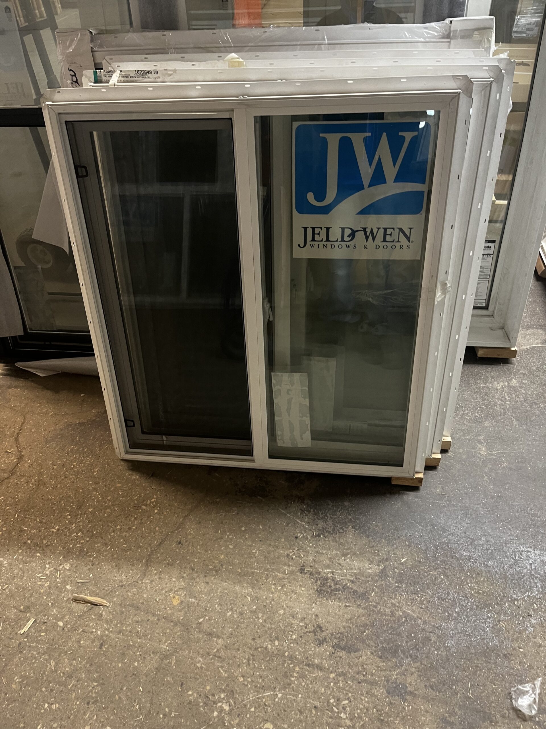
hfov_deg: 53.1
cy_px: 364
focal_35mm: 26
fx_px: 547
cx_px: 273
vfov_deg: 67.3
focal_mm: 5.1
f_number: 1.6
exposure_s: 1/42
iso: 250
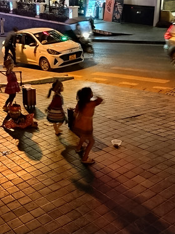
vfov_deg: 37.5
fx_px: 344
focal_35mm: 51
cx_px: 61
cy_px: 117
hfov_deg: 28.4
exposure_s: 1/20
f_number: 1.8
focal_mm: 4.22
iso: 800
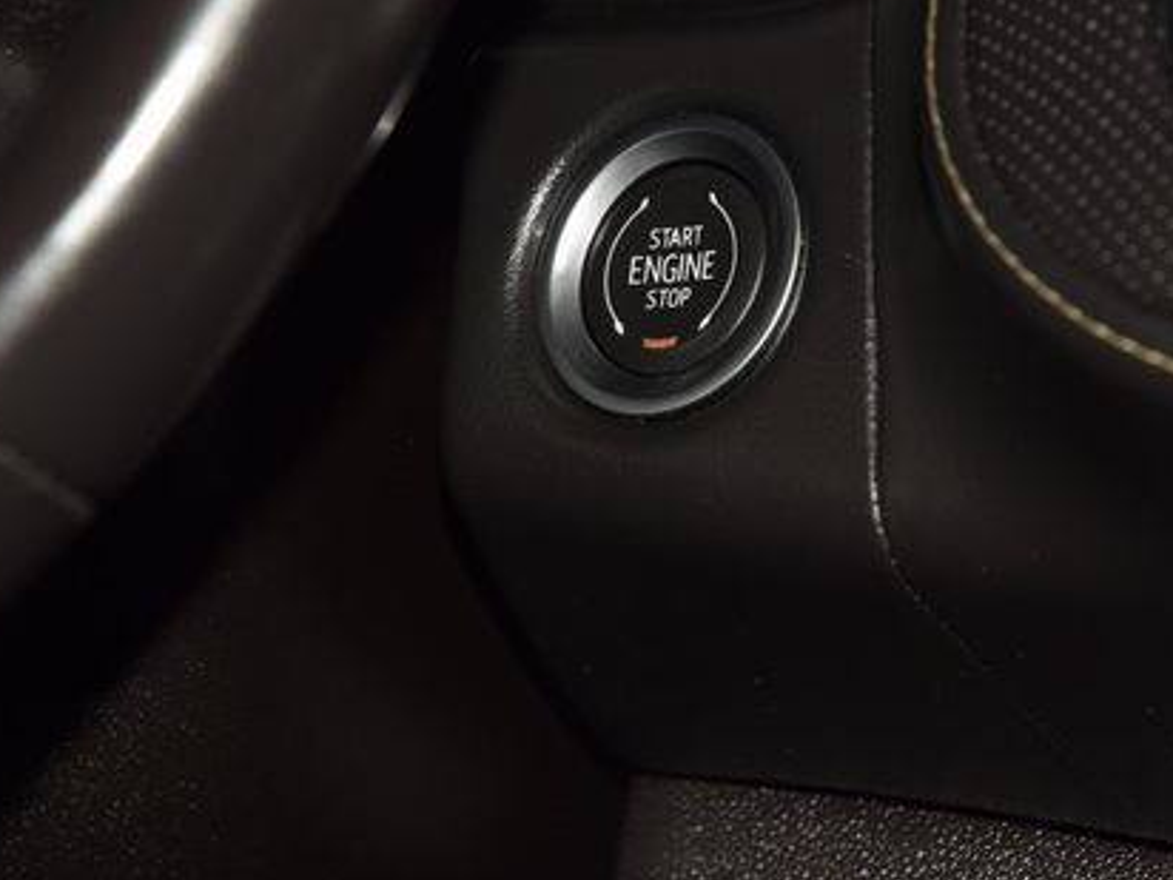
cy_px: 286
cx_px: 686
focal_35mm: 157
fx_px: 5320
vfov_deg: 9.4
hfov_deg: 12.6
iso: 100
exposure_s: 1/125
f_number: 8
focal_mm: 70
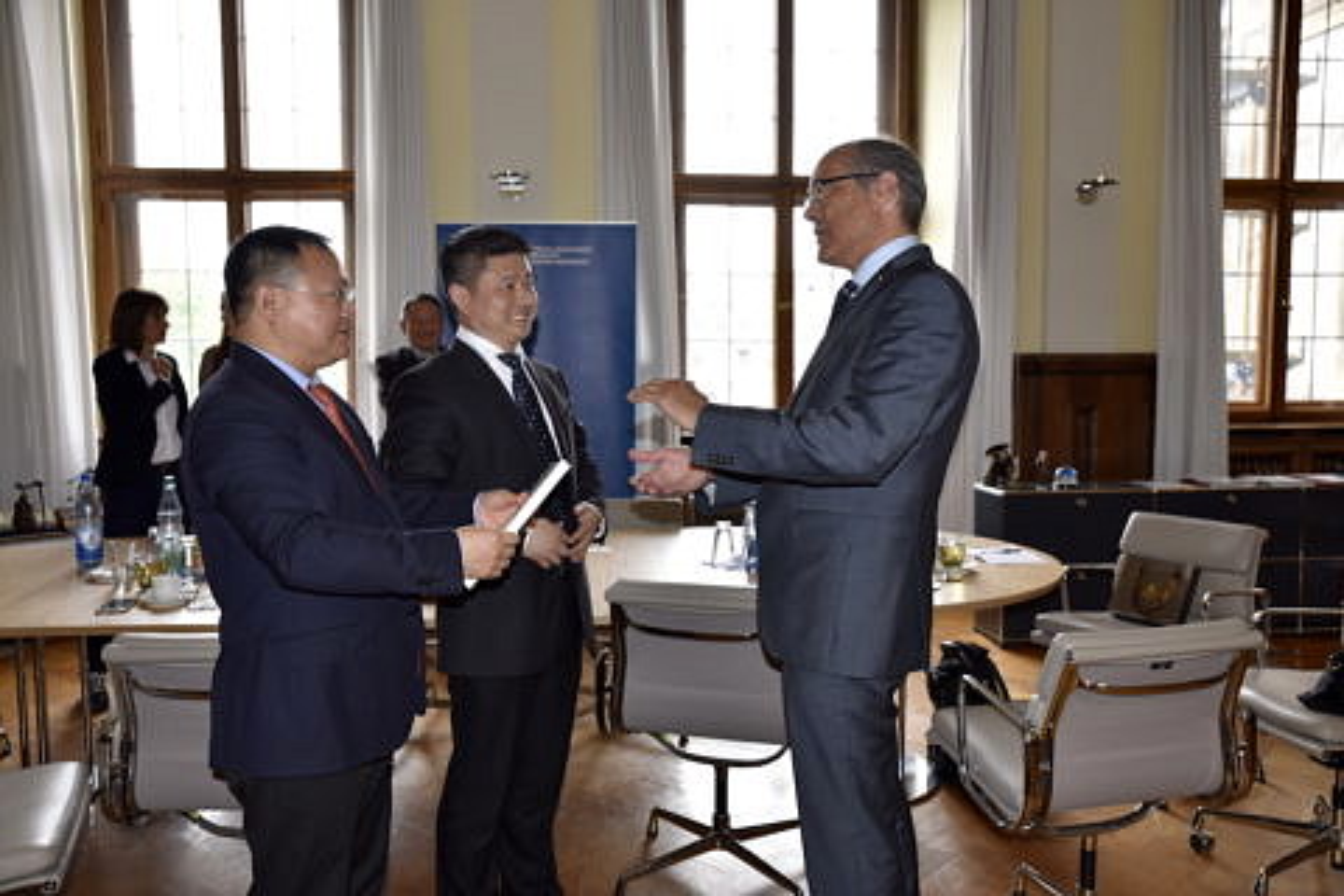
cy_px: 448
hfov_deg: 58.7
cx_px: 672
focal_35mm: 32
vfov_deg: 41.1
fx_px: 1195
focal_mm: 32
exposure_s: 1/100
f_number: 5
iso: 800
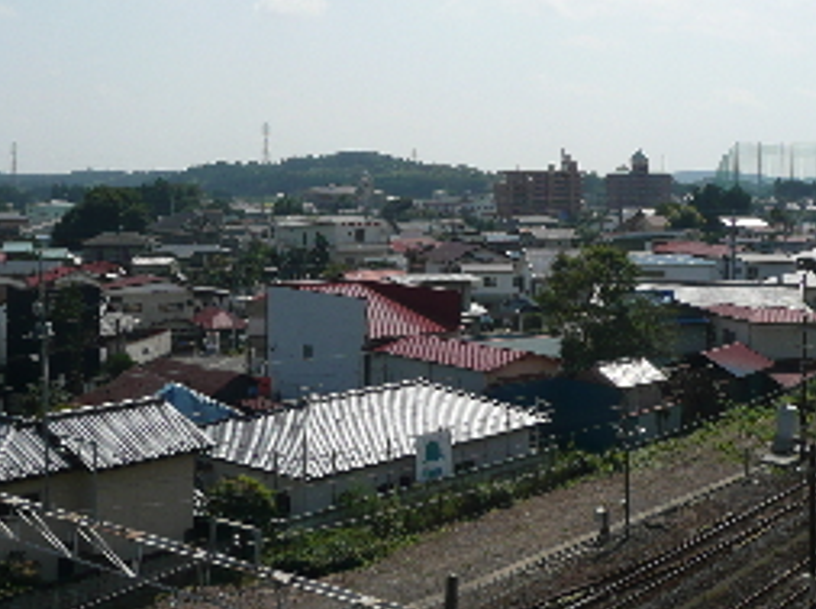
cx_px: 348
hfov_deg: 37.5
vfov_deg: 28.3
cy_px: 205
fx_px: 1201
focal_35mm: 51
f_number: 8
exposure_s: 1/320
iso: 100
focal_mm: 4.6
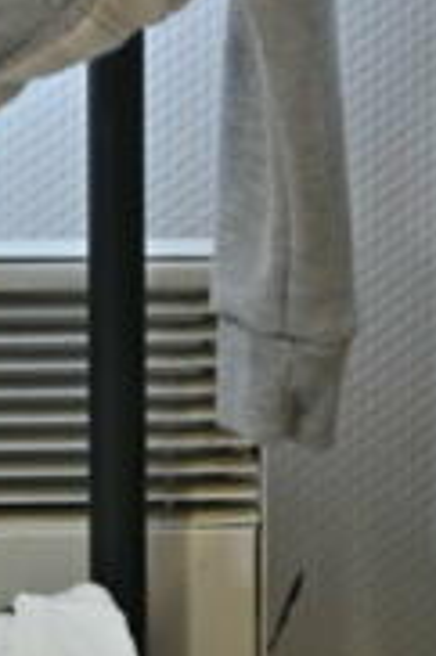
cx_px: -283
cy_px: -624
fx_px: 2657
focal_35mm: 146
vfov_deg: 12.5
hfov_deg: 9.1
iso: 800
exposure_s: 1/80
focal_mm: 37
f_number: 4
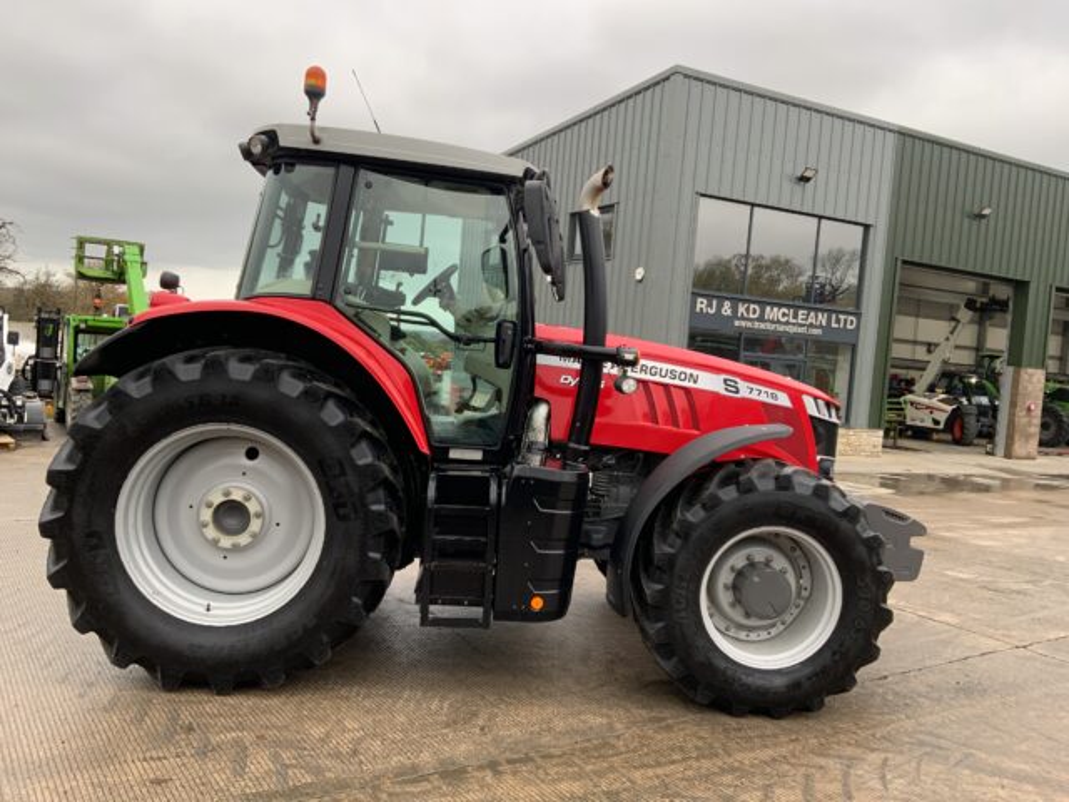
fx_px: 896
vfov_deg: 48.2
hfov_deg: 61.7
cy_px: 401
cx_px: 534
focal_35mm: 29
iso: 40
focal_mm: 3
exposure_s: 1/122
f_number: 1.8
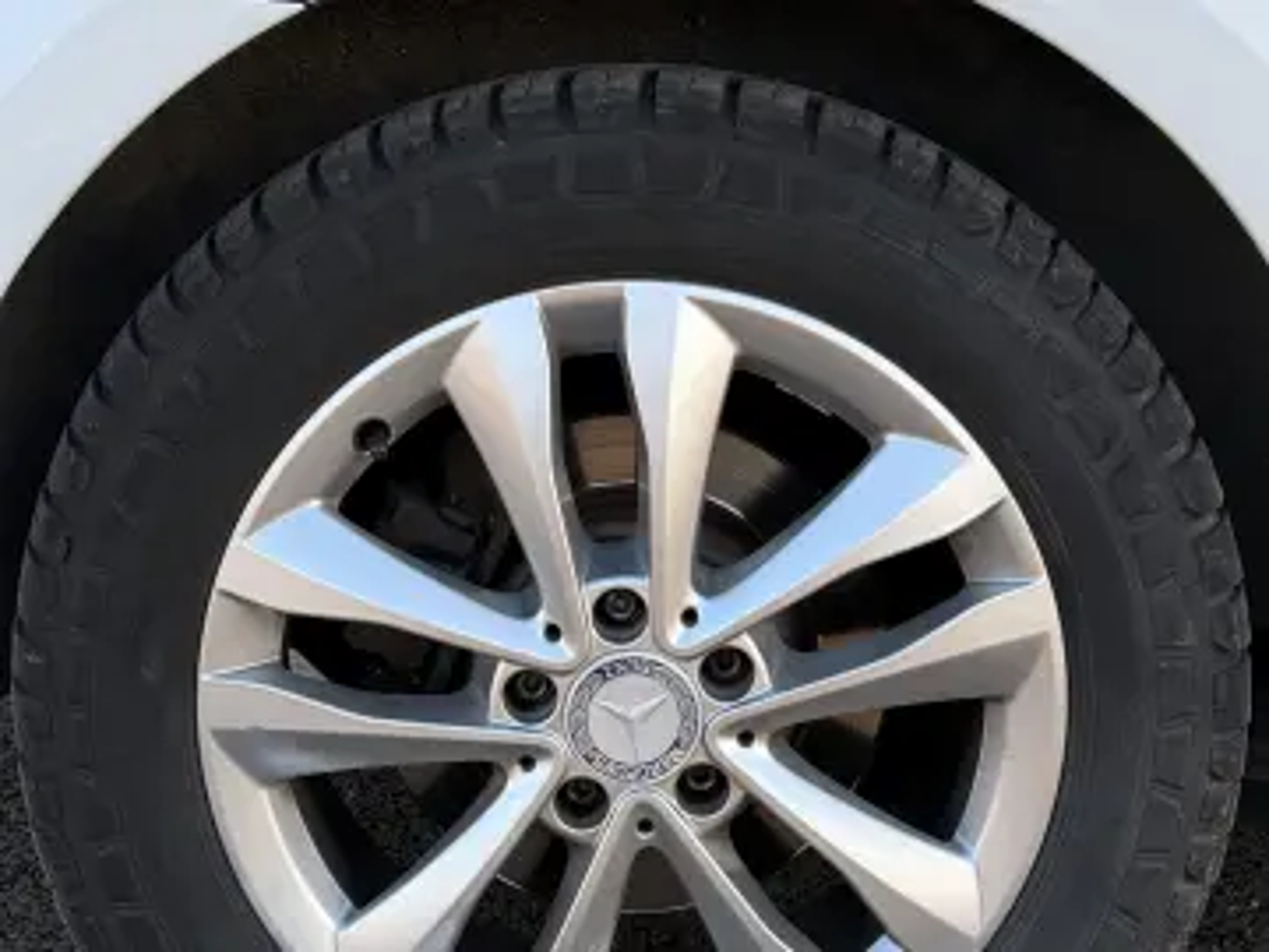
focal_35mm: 48
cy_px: 476
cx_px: 634
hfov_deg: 39.7
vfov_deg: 30.3
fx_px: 1760
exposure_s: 1/620
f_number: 1.78
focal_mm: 6.76
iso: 80
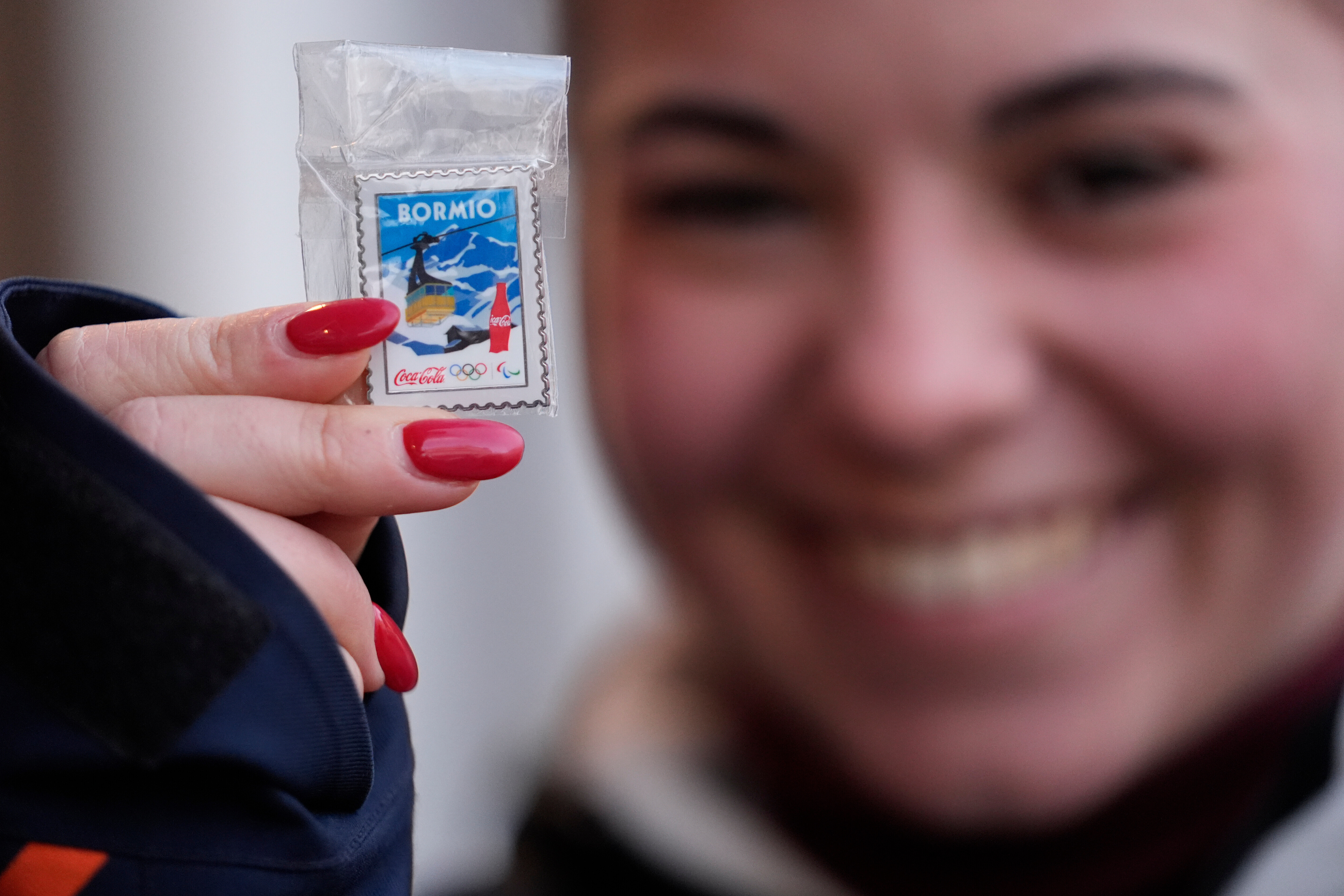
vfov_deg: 7.3
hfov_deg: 10.9
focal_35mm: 188
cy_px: 427
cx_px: 688
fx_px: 7018
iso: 4000
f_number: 2.8
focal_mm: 179
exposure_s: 1/1000
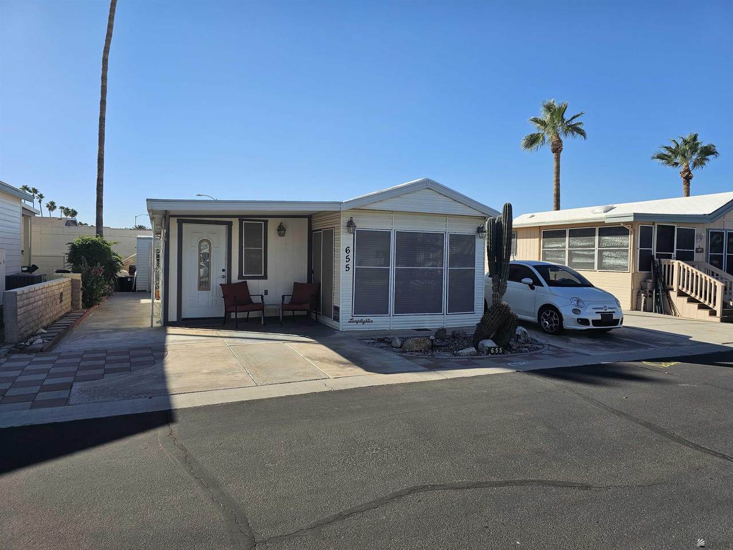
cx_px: 366
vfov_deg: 58.9
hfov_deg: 73.9
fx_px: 487
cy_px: 275
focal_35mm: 23
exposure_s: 1/1238
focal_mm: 6.3
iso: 20
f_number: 1.7
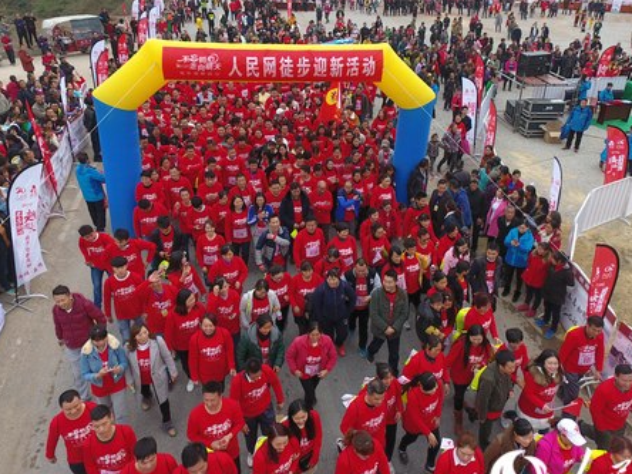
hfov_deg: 65.2
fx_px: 493
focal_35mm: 27
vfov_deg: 51.2
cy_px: 204
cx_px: 344
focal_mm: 3.61
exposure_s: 1/253
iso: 100
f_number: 2.8
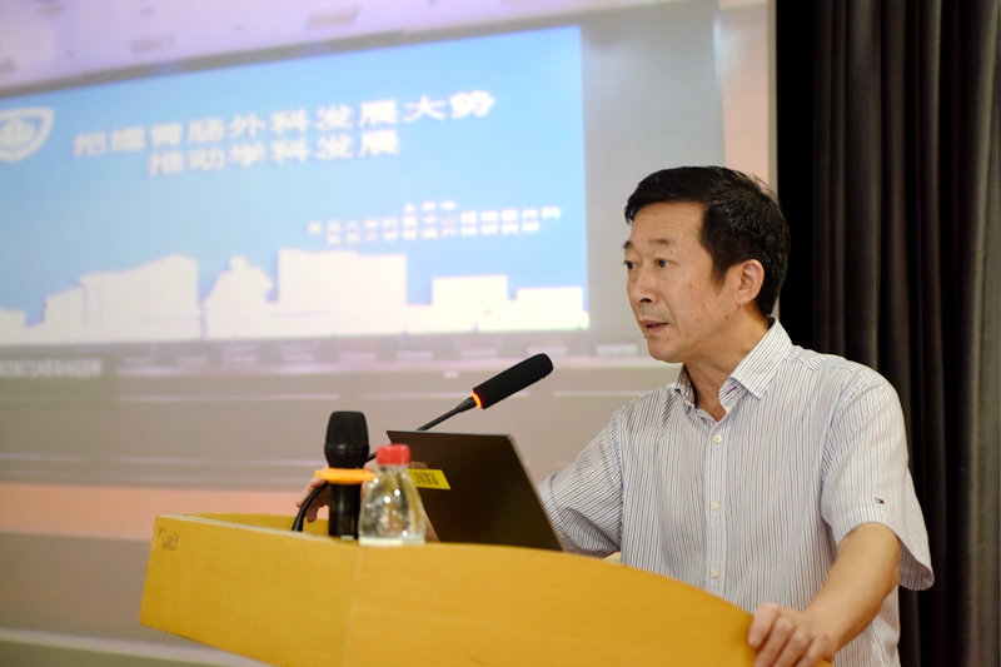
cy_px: 334
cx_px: 500
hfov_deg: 28.8
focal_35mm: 70
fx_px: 1946
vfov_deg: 19.4
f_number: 3.2
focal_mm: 70
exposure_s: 1/40
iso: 1000
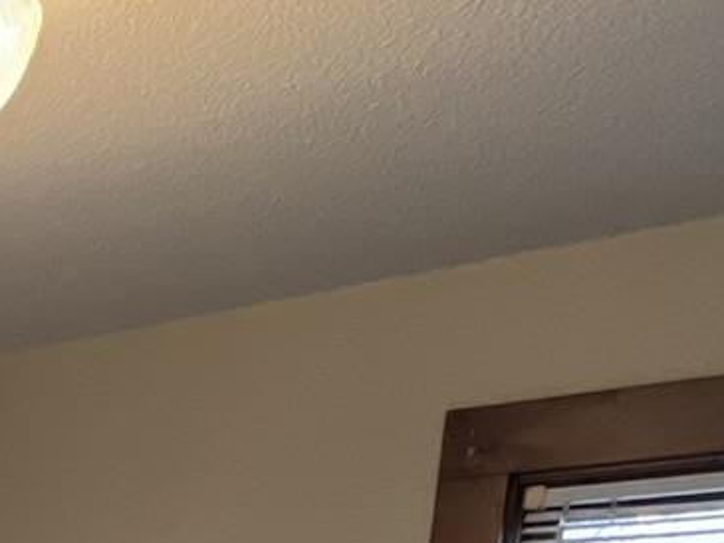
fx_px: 1527
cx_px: -415
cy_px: 1157
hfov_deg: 21.5
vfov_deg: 15.2
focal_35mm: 73
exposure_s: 1/60
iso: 400
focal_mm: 1.57
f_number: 1.8
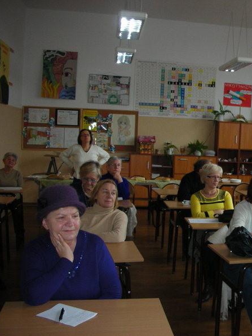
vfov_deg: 40.4
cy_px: 169
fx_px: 456
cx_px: 222
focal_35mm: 47
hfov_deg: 29.7
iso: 96
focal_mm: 5.8
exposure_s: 1/60.1
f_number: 3
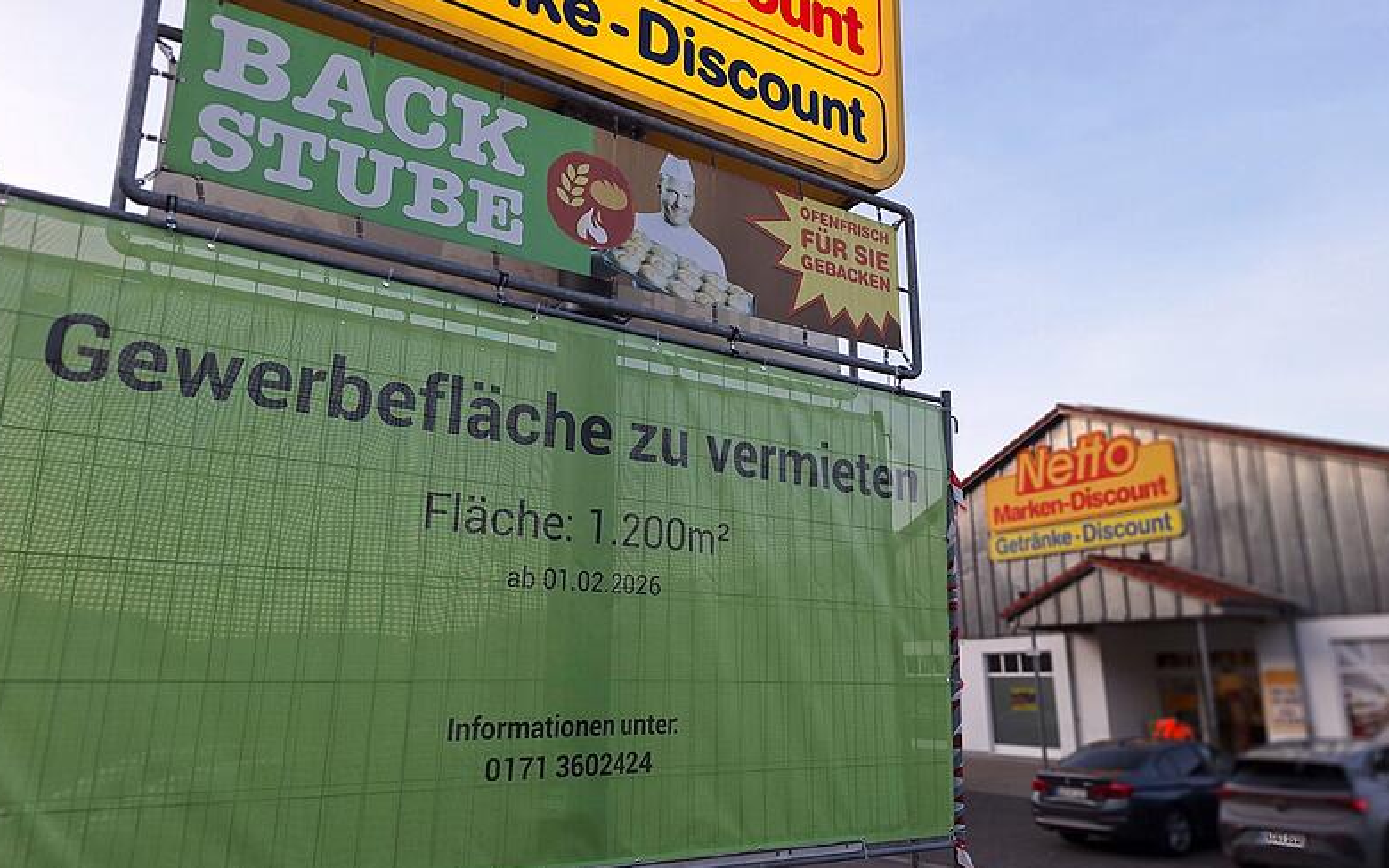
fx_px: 947
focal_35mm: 25
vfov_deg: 49.3
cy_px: 418
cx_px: 689
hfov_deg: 72.5
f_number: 1.8
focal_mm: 5.54
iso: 40
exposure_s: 1/239
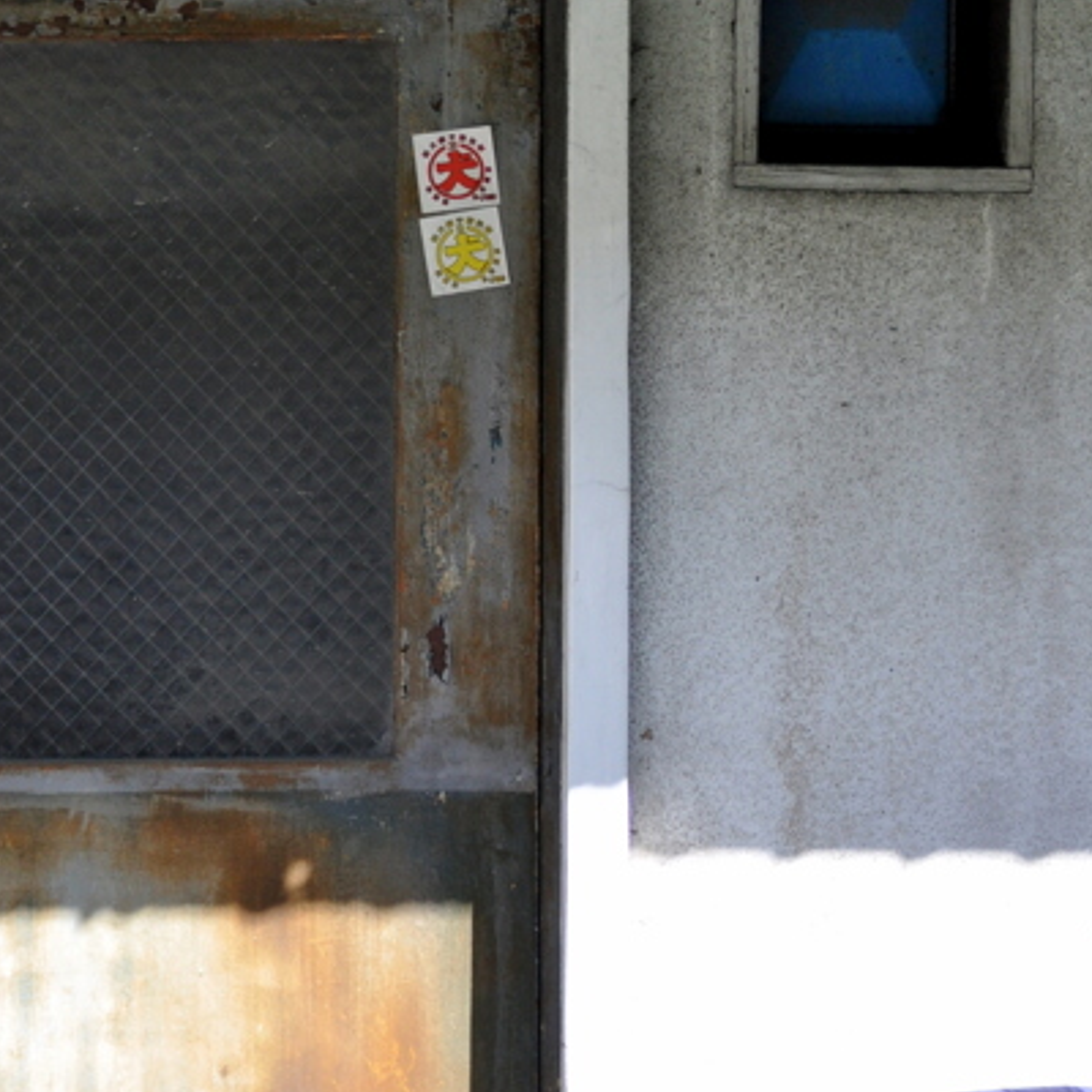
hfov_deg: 10.7
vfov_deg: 10.7
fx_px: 5818
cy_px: 833
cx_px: 431
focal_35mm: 163
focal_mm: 50
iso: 400
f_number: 1.8
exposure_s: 1/4000
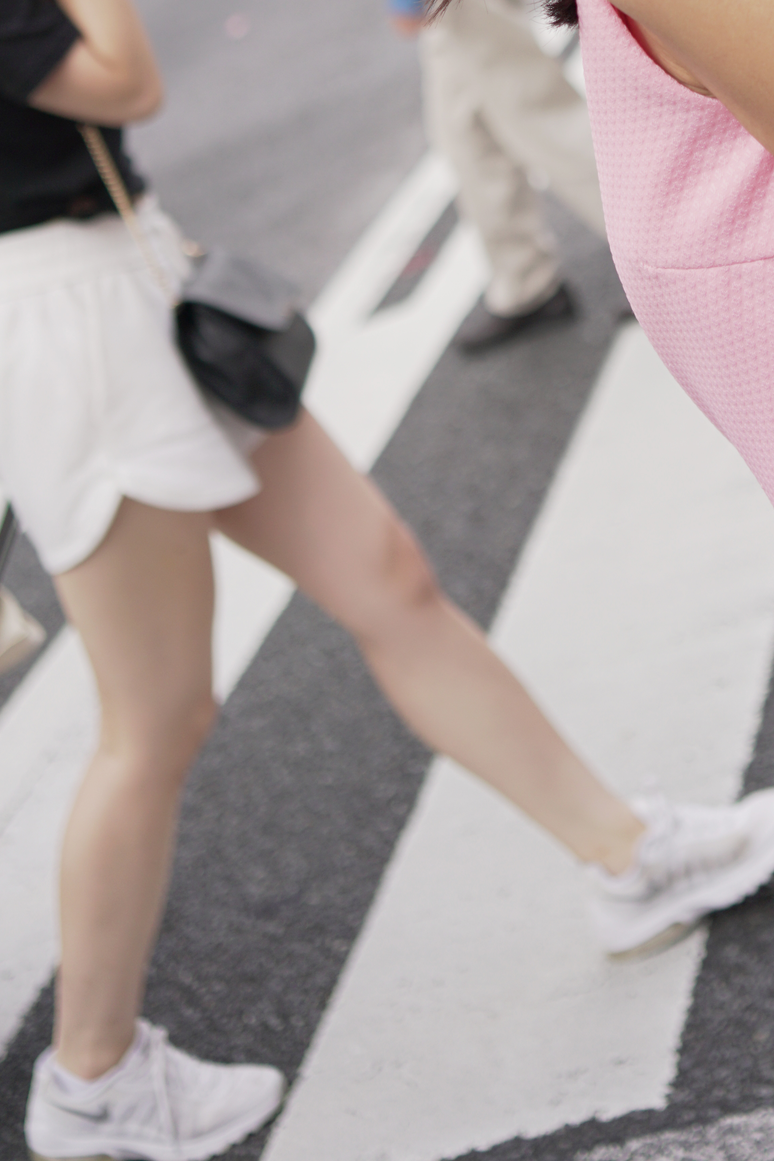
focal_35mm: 81
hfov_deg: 16.8
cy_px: -84
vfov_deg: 23.6
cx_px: 575
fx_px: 2611
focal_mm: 35
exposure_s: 1/1000
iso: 200
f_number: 2.8
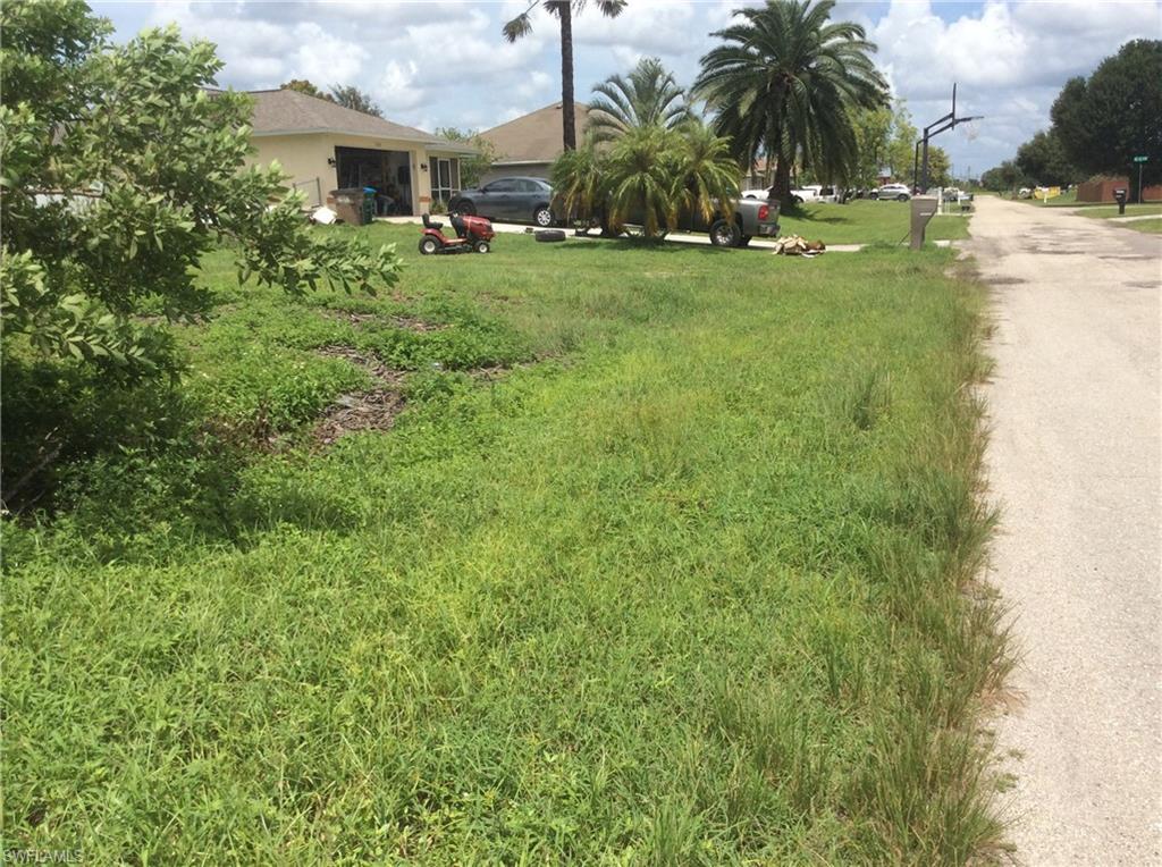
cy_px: 434
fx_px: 1072
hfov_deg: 56.9
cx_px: 581
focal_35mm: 32
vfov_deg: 44.0
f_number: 2.4
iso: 32
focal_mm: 3.3
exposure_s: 1/2045
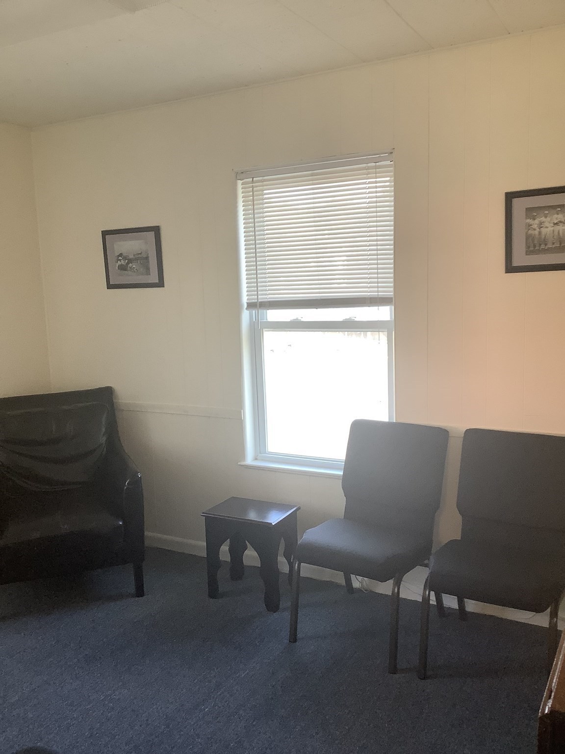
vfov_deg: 58.4
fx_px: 675
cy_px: 377
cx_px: 282
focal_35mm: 31
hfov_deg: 45.4
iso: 64
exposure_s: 1/60
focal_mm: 3.3
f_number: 2.4
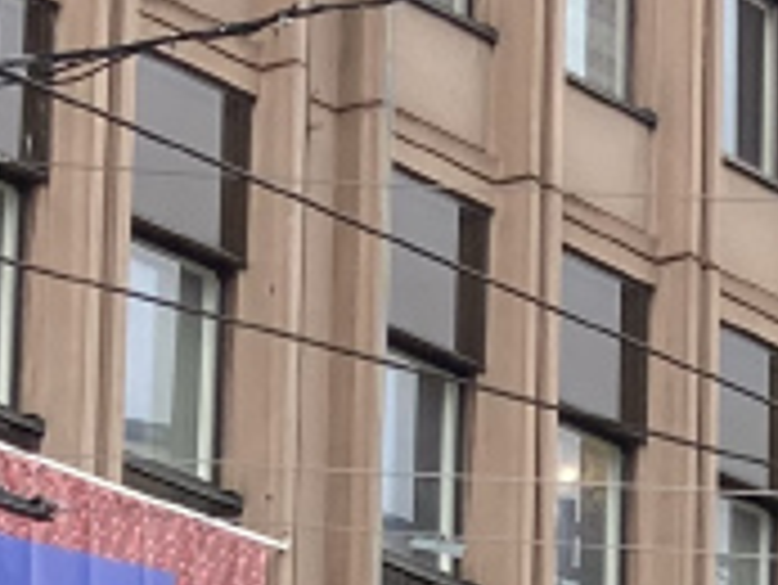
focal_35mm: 210
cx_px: 1223
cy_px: 1564
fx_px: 4723
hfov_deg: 9.1
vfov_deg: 6.6
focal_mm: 3.99
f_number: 1.8
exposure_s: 1/311
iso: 20
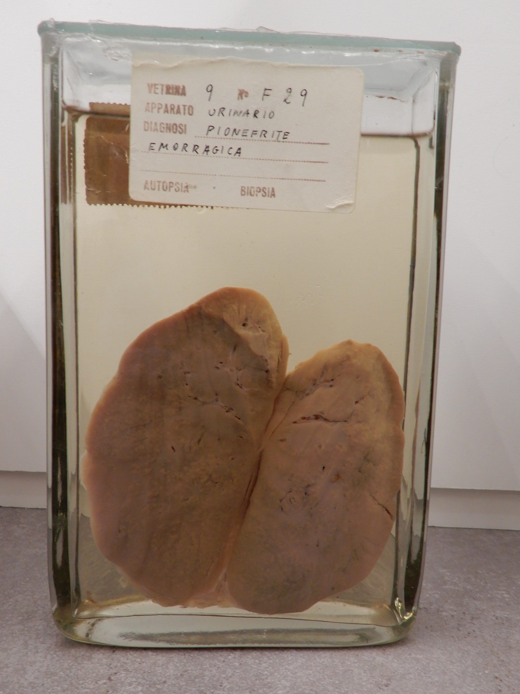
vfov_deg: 63.4
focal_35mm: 28
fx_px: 561
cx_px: 260
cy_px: 347
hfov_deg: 49.7
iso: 220
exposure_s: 1/30
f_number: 3.5
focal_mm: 5
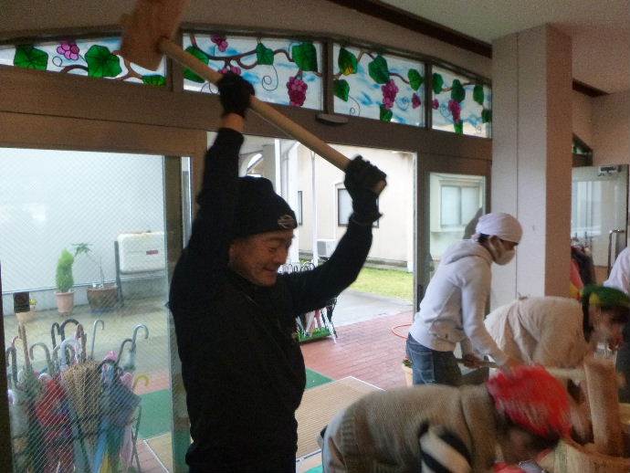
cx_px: 315
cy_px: 236
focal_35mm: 25
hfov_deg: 69.4
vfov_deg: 54.9
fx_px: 455
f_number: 3.9
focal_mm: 4.5
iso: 400
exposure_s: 1/15
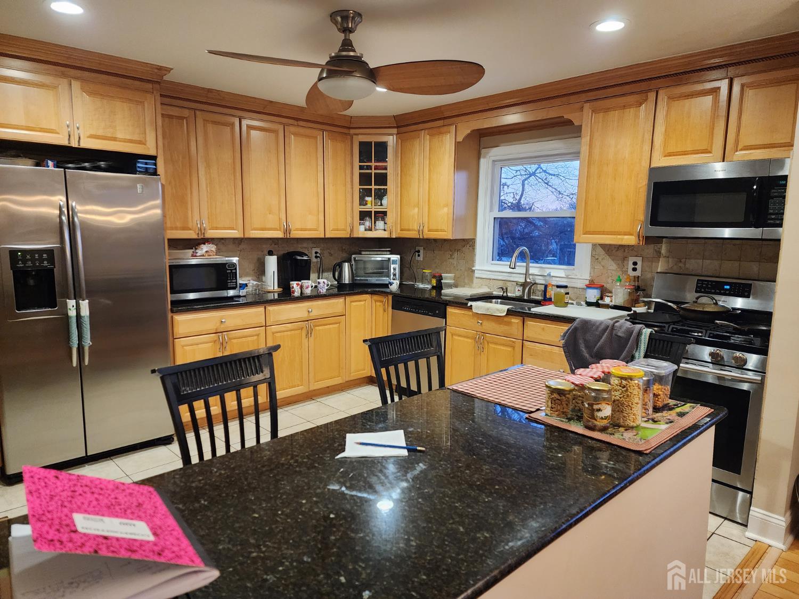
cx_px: 400
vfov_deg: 58.9
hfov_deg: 73.9
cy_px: 300
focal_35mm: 23
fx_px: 531
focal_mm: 6.4
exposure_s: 1/120
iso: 800
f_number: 1.8
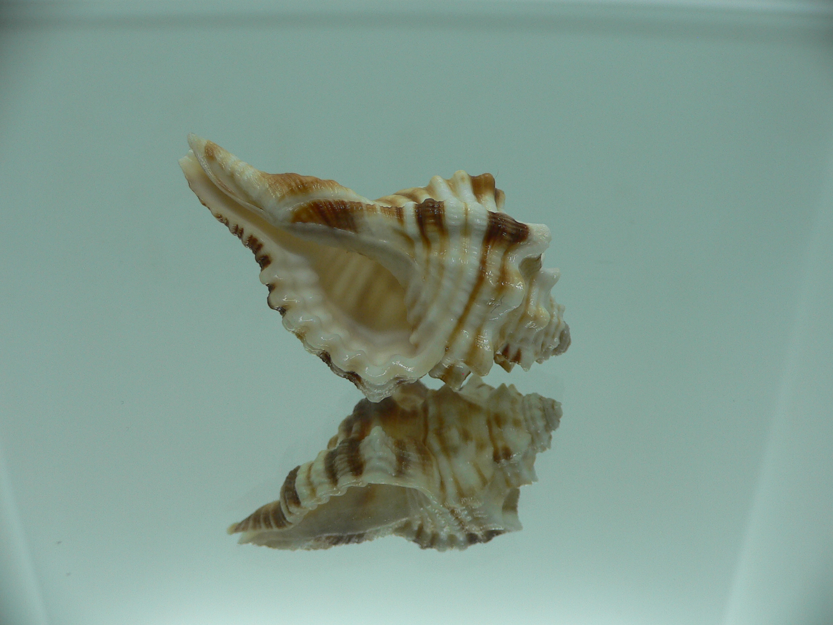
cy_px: 312
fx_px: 842
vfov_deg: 40.7
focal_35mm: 35
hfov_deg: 52.6
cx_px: 416
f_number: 2.8
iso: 80
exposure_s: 1/80
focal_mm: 4.6
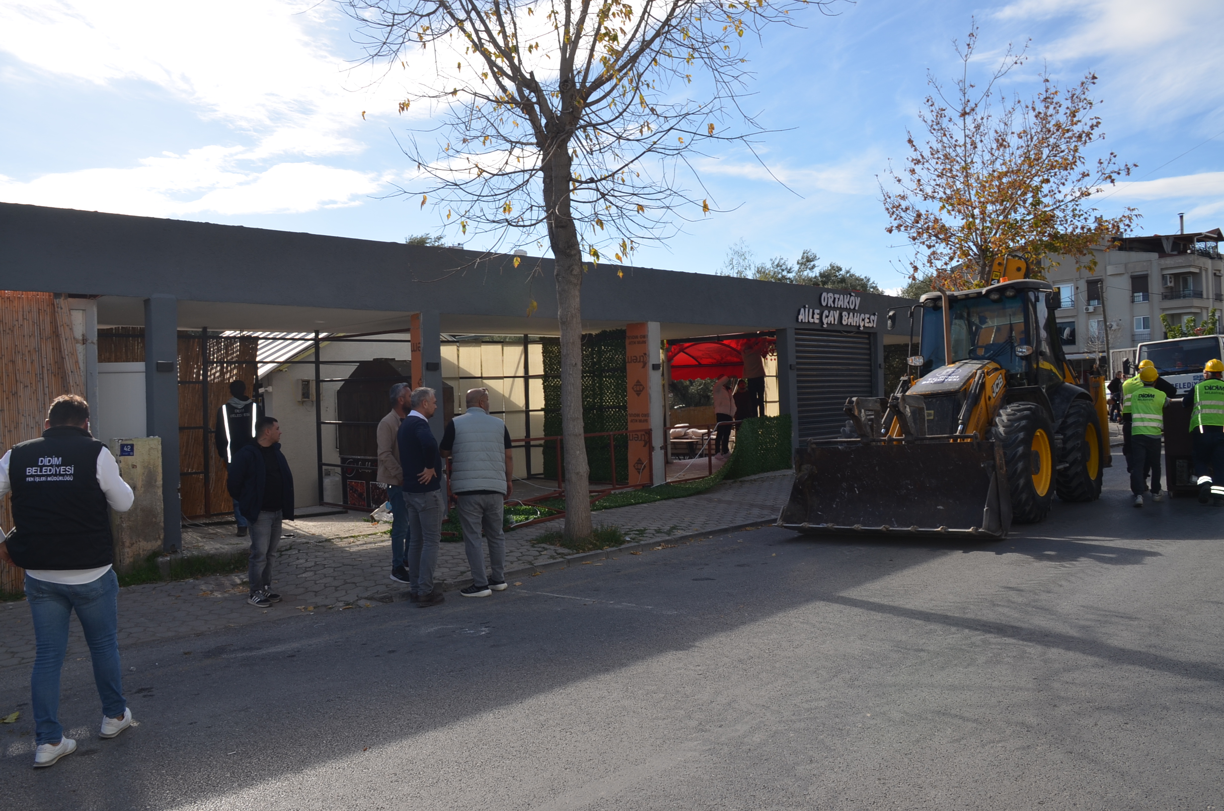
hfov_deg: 67.5
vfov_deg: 47.7
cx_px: 612
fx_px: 916
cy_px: 406
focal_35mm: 27
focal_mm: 18
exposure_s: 1/200
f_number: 8
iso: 100
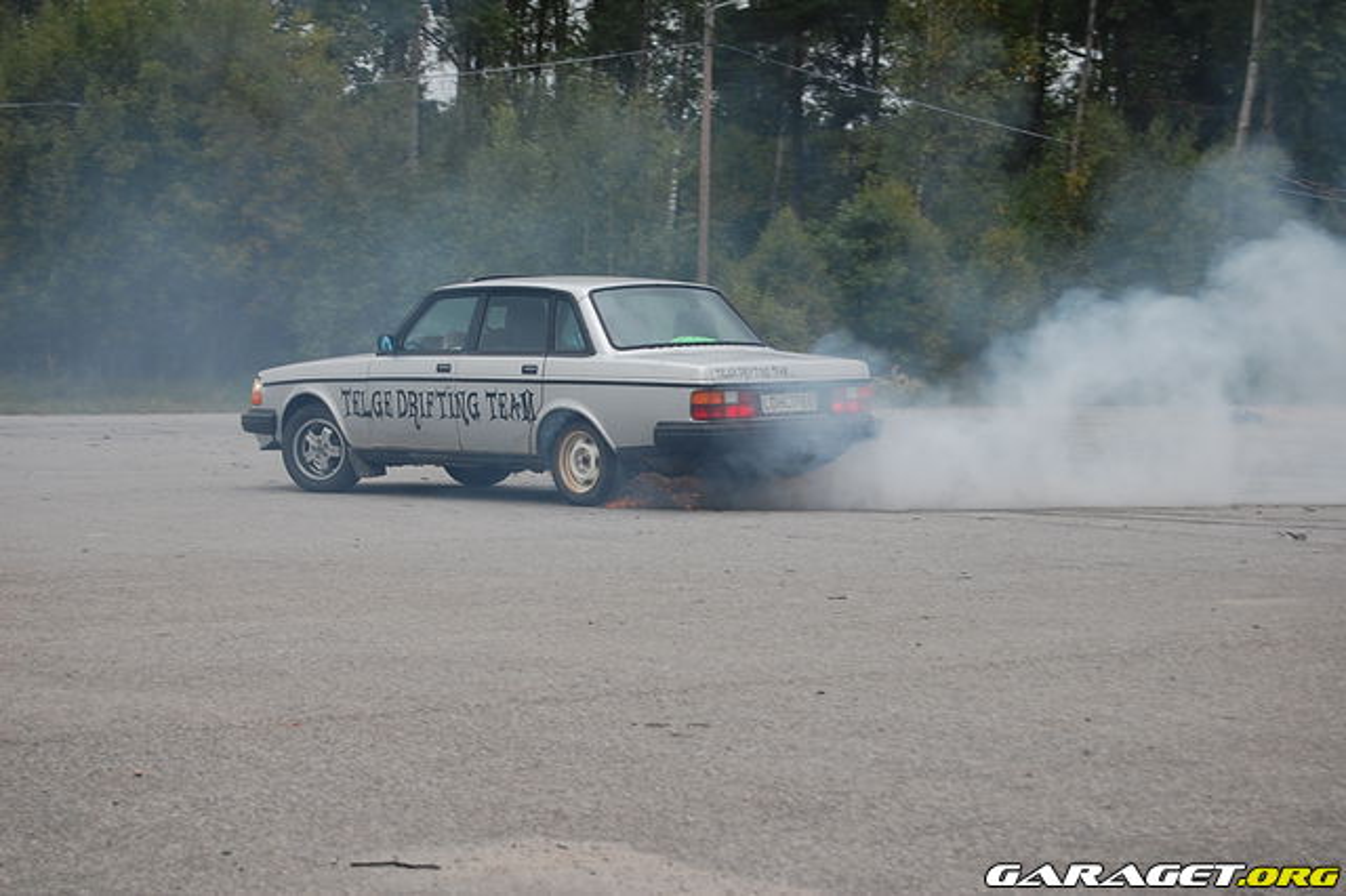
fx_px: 3083
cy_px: 448
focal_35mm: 82
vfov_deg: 16.5
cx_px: 673
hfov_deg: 24.6
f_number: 7.1
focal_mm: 55
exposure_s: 1/200
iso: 200
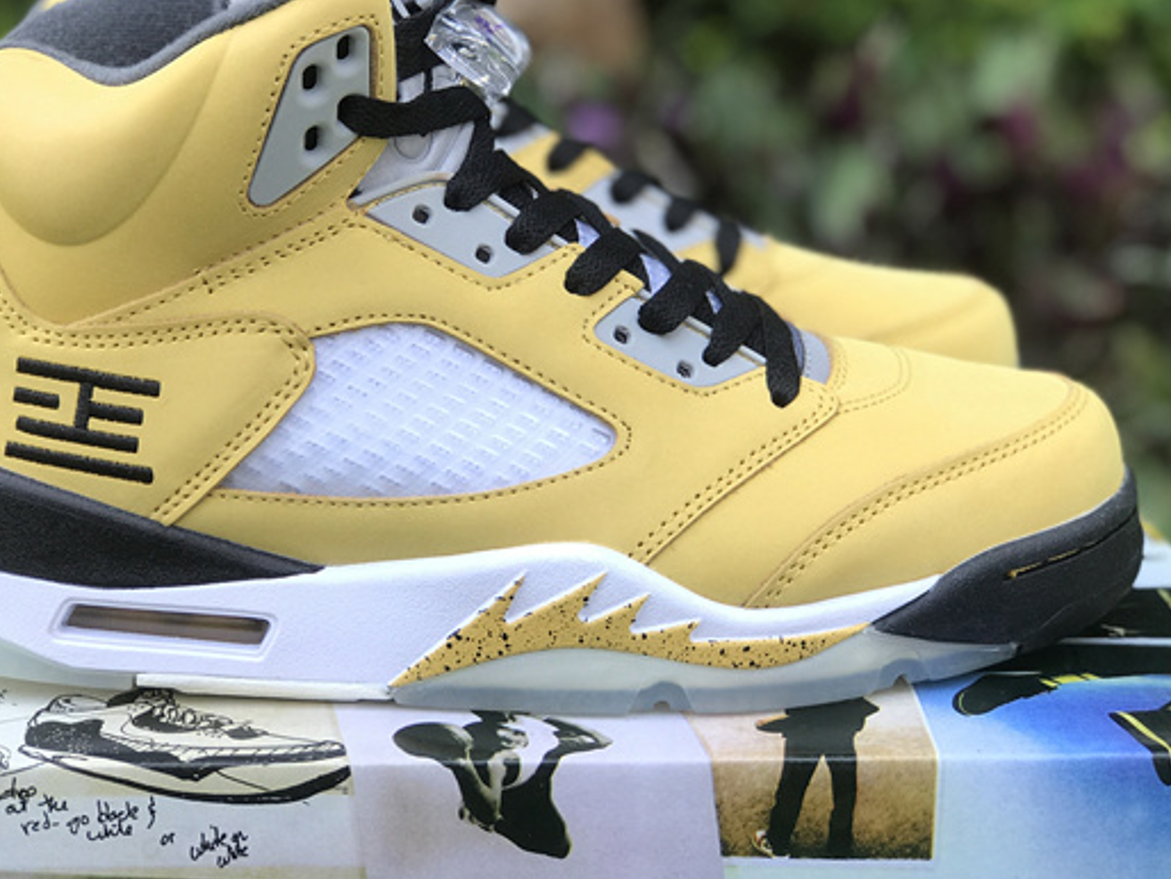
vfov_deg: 18.0
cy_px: 297
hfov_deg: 23.8
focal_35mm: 82
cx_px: 501
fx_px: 2775
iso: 20
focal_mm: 6.6
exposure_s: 1/112
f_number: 2.8
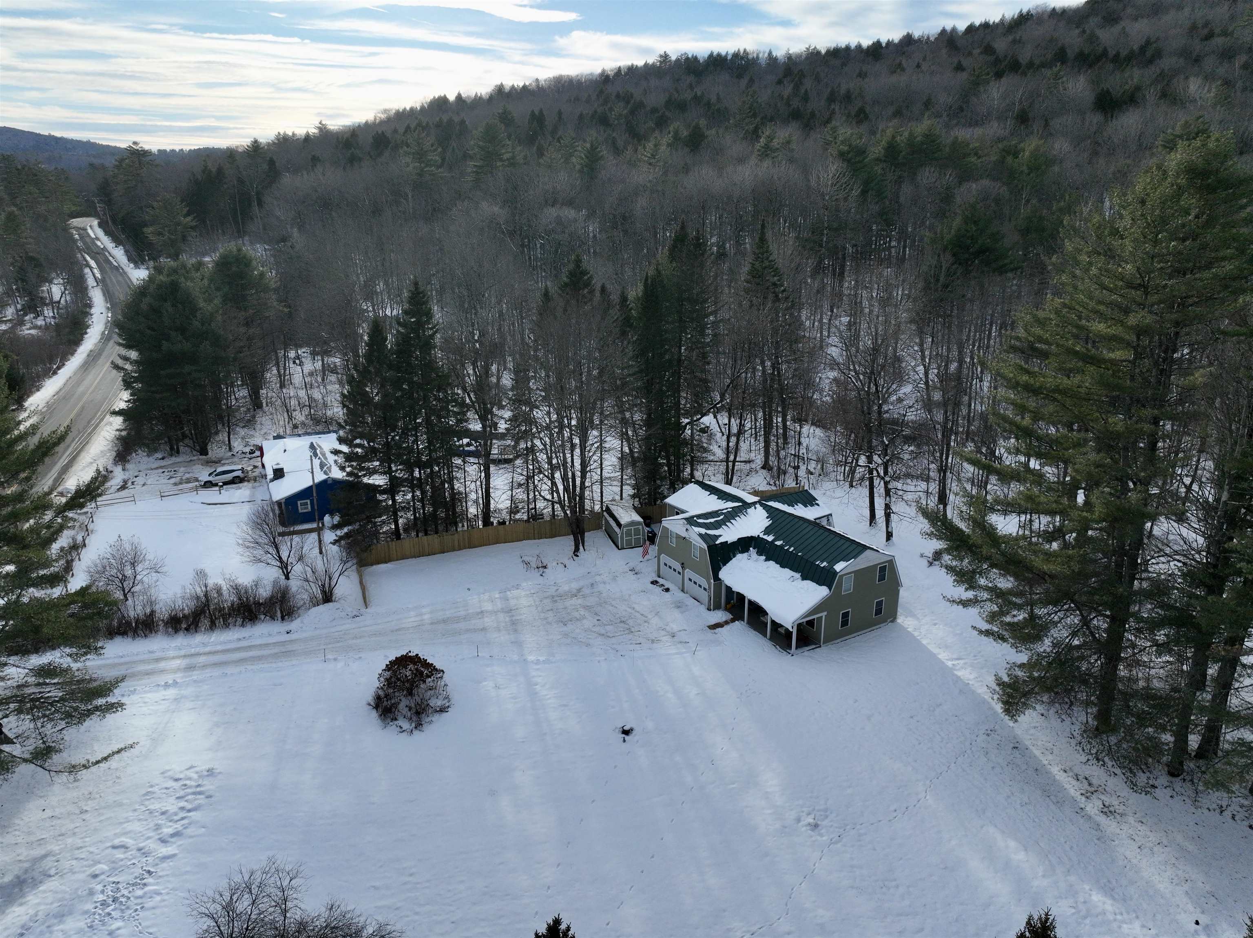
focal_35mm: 24
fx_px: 868
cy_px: 469
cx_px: 626
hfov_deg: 71.6
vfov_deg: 56.8
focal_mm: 12.29
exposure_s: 1/4000
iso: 300
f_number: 2.8
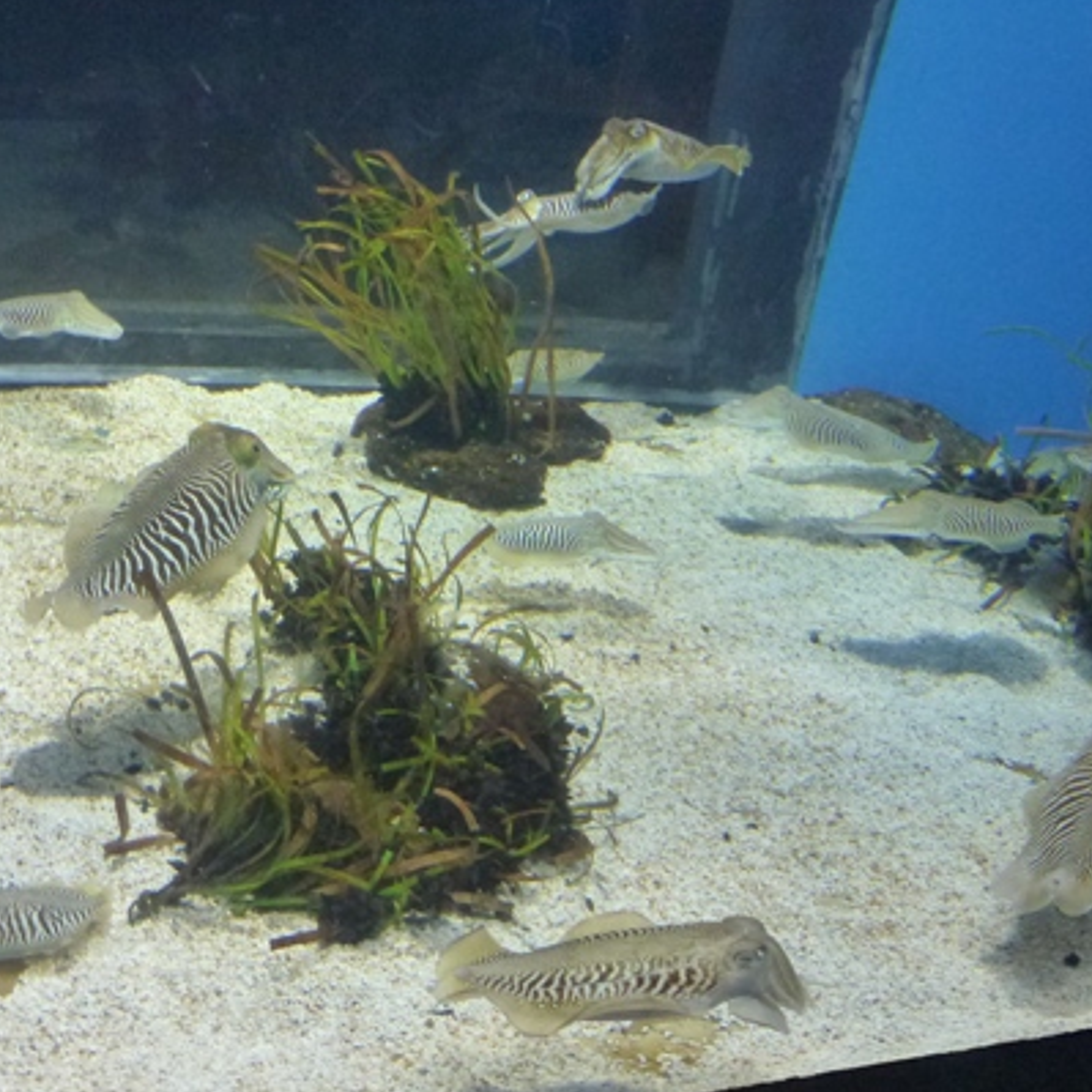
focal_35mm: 34
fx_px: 1213
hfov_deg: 47.7
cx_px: 367
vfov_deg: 48.4
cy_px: 577
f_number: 3.3
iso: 500
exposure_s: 1/30
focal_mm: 4.3
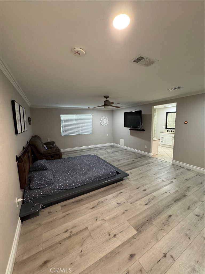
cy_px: 137
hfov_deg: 85.7
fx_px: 111
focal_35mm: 14
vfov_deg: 102.1
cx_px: 102
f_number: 2.2
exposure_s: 1/60
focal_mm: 2.22
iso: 400
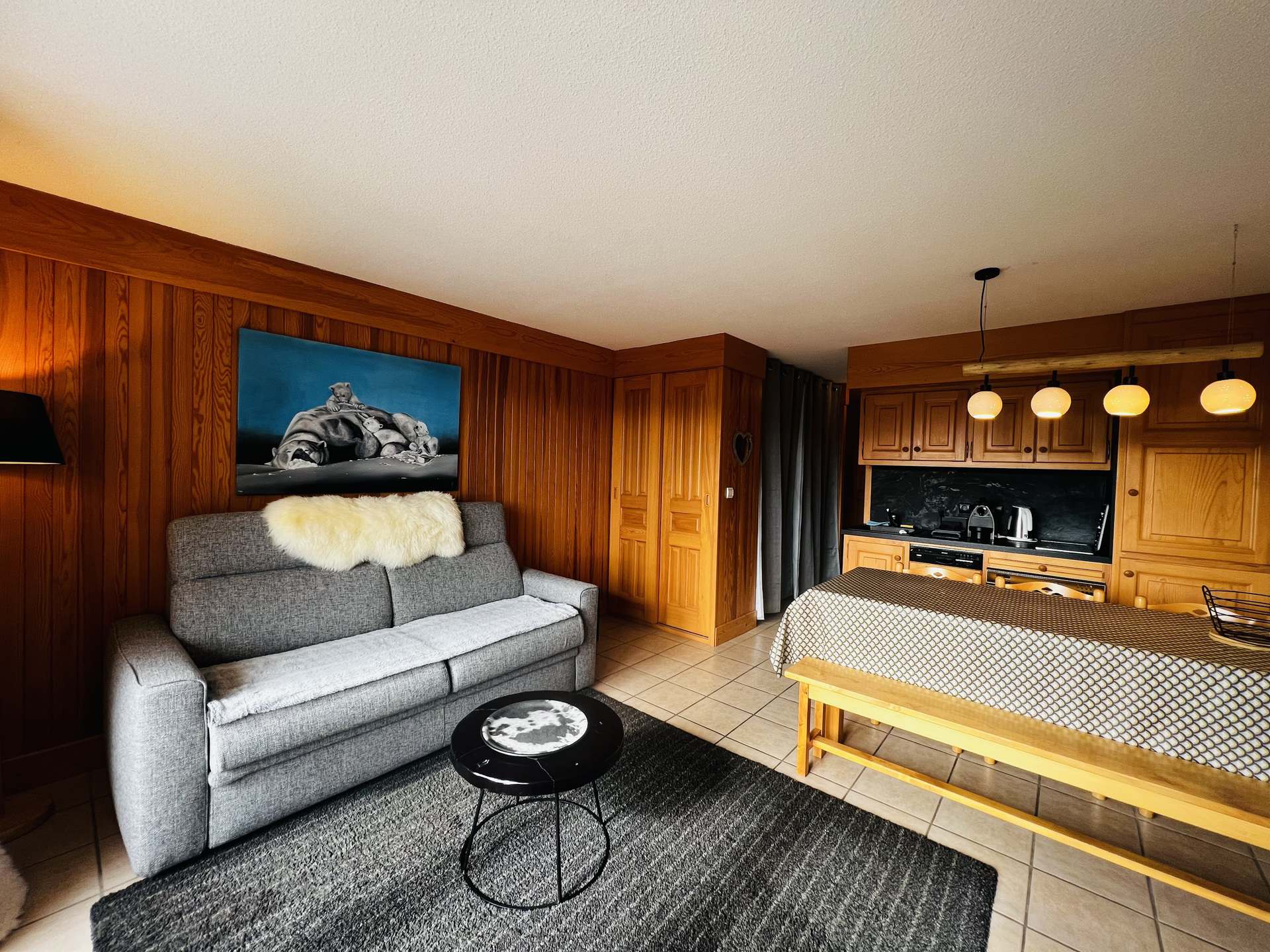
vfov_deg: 89.9
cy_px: 476
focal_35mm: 13
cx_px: 635
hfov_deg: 106.2
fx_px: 477
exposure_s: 1/99
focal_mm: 1.57
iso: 80
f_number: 1.8
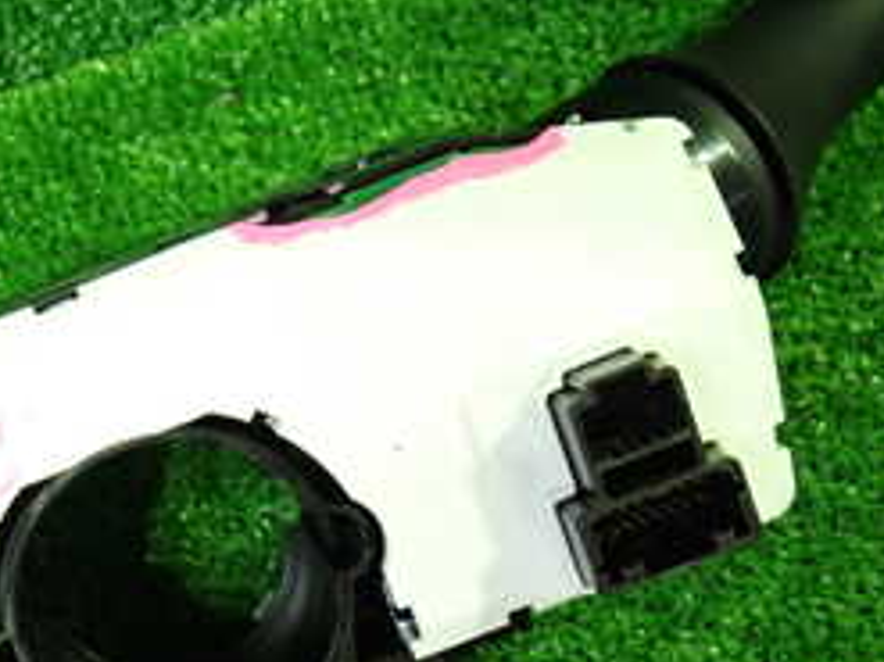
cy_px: 512
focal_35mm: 73
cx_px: 57
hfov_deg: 25.7
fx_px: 1863
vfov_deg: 20.0
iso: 500
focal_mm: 5.4
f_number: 2.3
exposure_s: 1/30
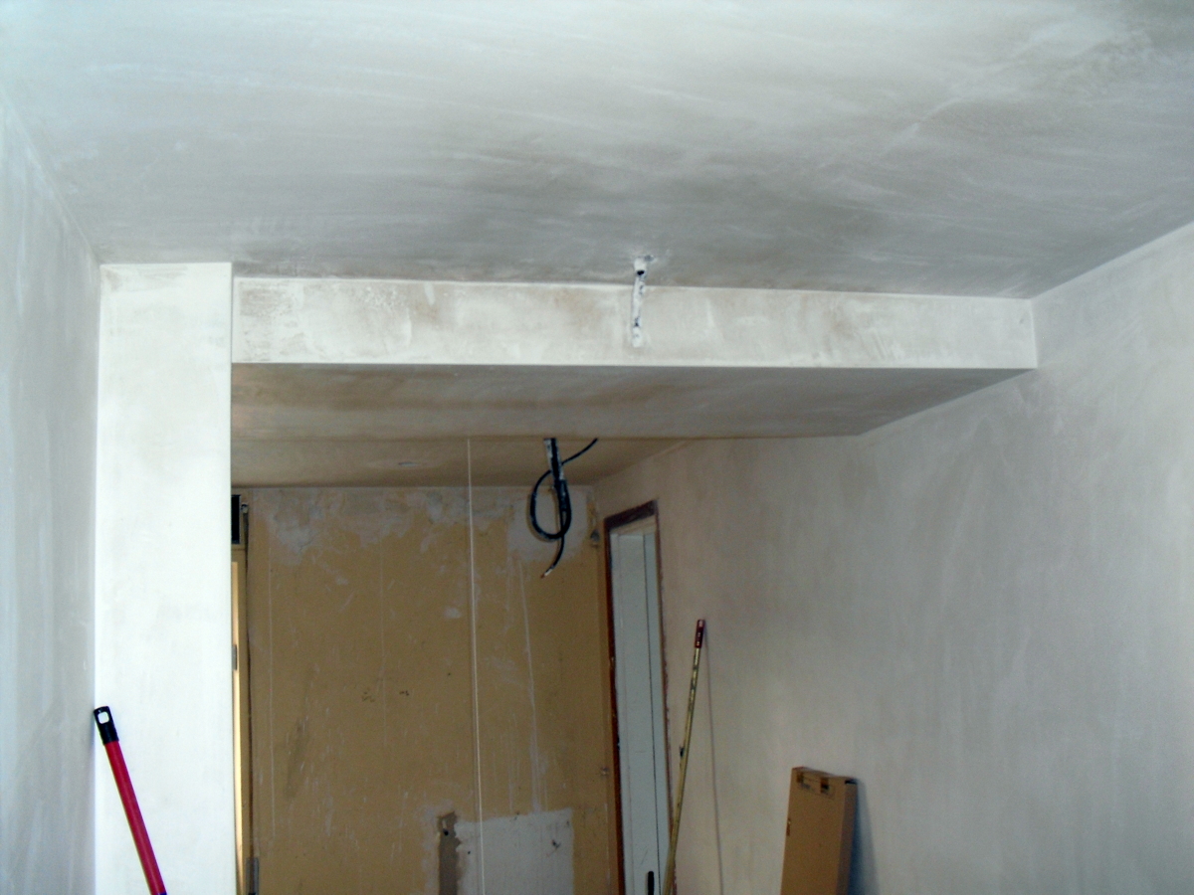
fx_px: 1242
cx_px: 597
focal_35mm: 36
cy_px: 448
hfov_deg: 51.4
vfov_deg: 39.7
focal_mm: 6.3
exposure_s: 1/60
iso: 200
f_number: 3.1
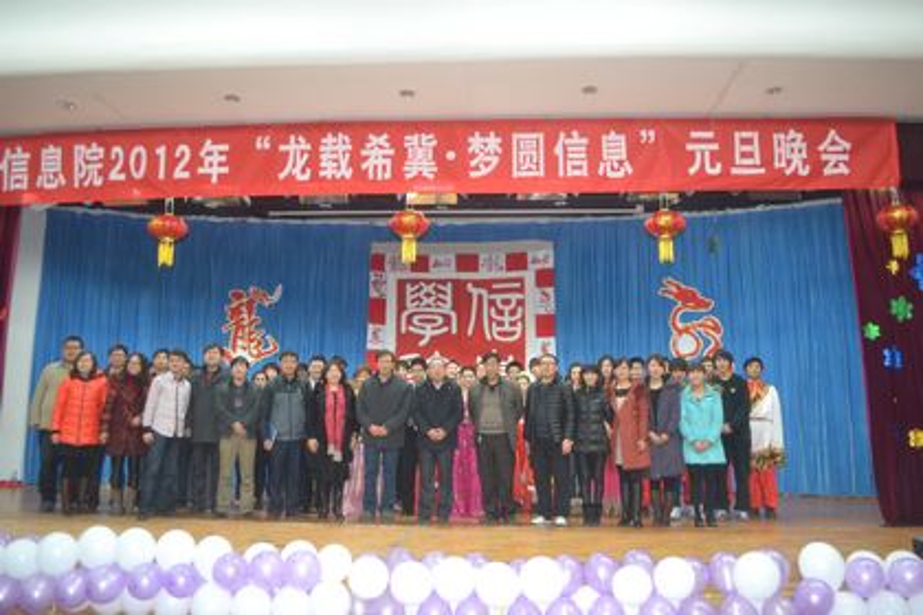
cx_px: 462
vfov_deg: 47.9
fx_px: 692
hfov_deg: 67.4
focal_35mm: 27
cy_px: 308
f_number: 3.5
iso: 720
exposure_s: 1/30
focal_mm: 18
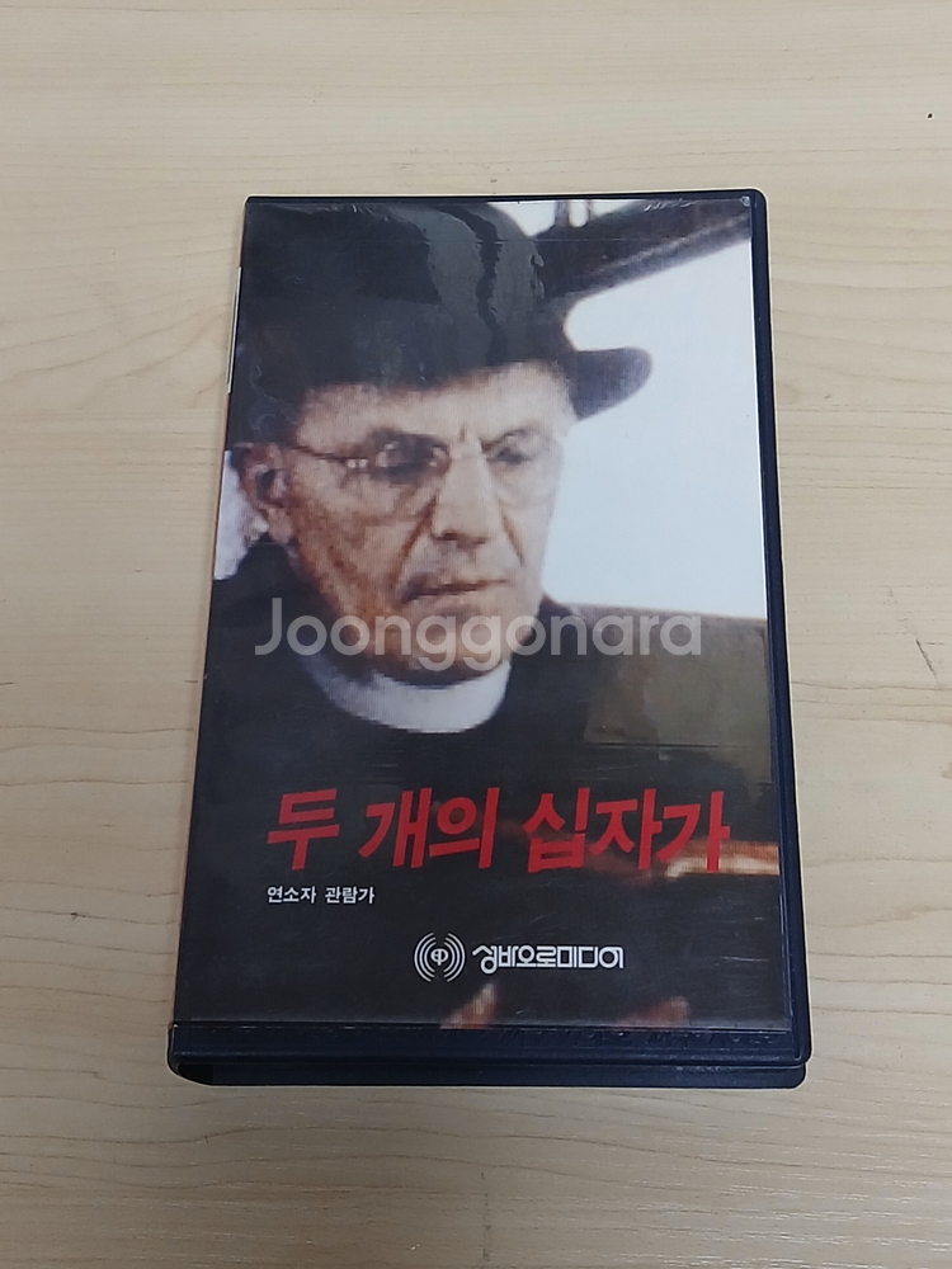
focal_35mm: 26
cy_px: 634
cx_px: 476
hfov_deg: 53.1
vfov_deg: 67.3
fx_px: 953
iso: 200
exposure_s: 1/60.2
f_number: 1.8
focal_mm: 3.98
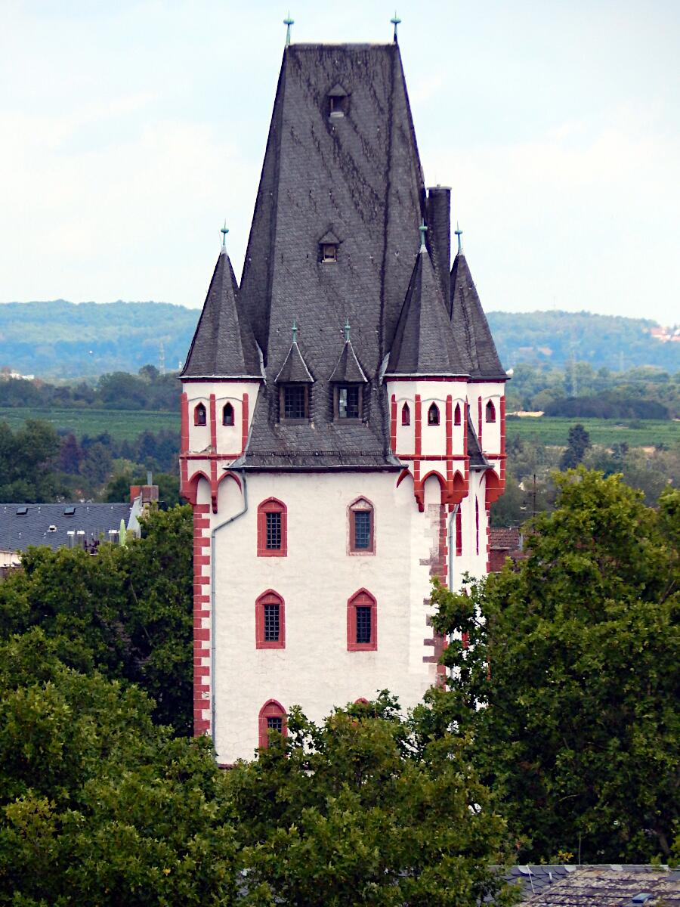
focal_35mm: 430
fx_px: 11263
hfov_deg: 3.5
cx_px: 340
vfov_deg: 4.6
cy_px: 454
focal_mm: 76.4
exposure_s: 1/500
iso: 125
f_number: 5.7
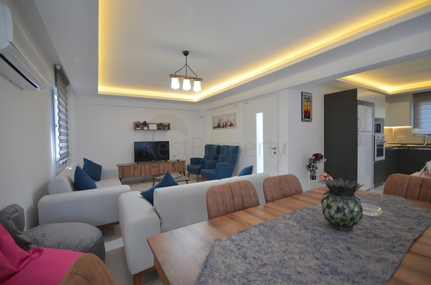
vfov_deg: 77.1
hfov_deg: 100.5
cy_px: 142
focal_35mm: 15
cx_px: 216
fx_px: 179
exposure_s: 1/60
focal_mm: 10
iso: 450
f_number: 4
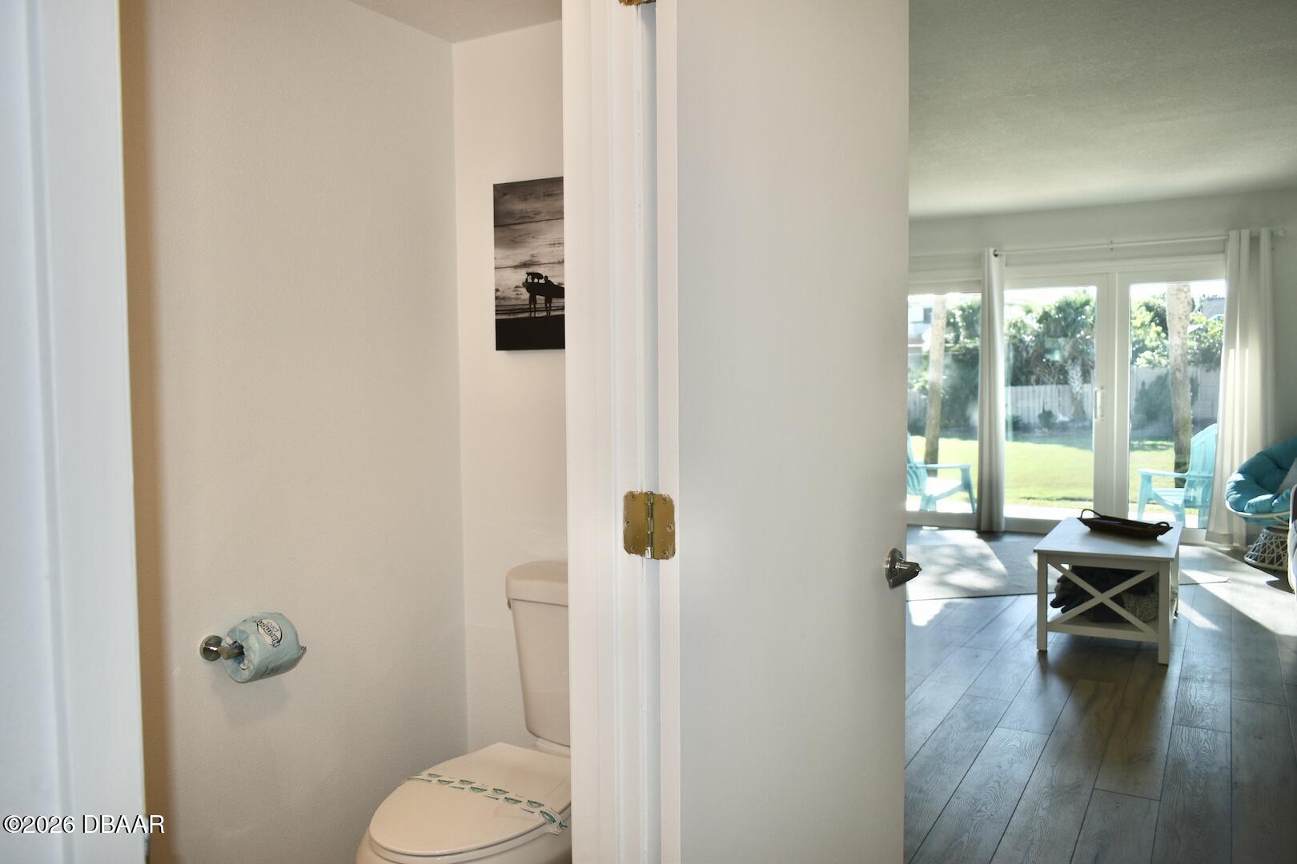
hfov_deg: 67.4
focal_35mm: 27
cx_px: 648
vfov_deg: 47.9
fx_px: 973
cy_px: 432
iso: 140
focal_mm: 18
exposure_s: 1/200
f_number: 3.5
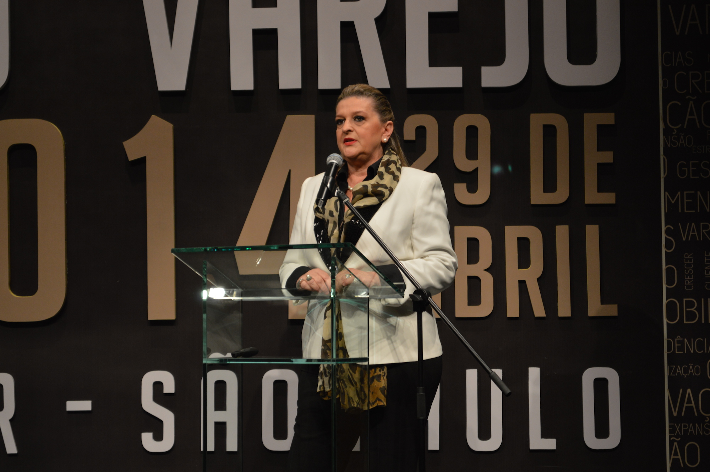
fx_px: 1626
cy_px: 236
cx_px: 355
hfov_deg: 24.6
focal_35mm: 82
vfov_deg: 16.5
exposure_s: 1/50
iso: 400
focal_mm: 55
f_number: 5.6
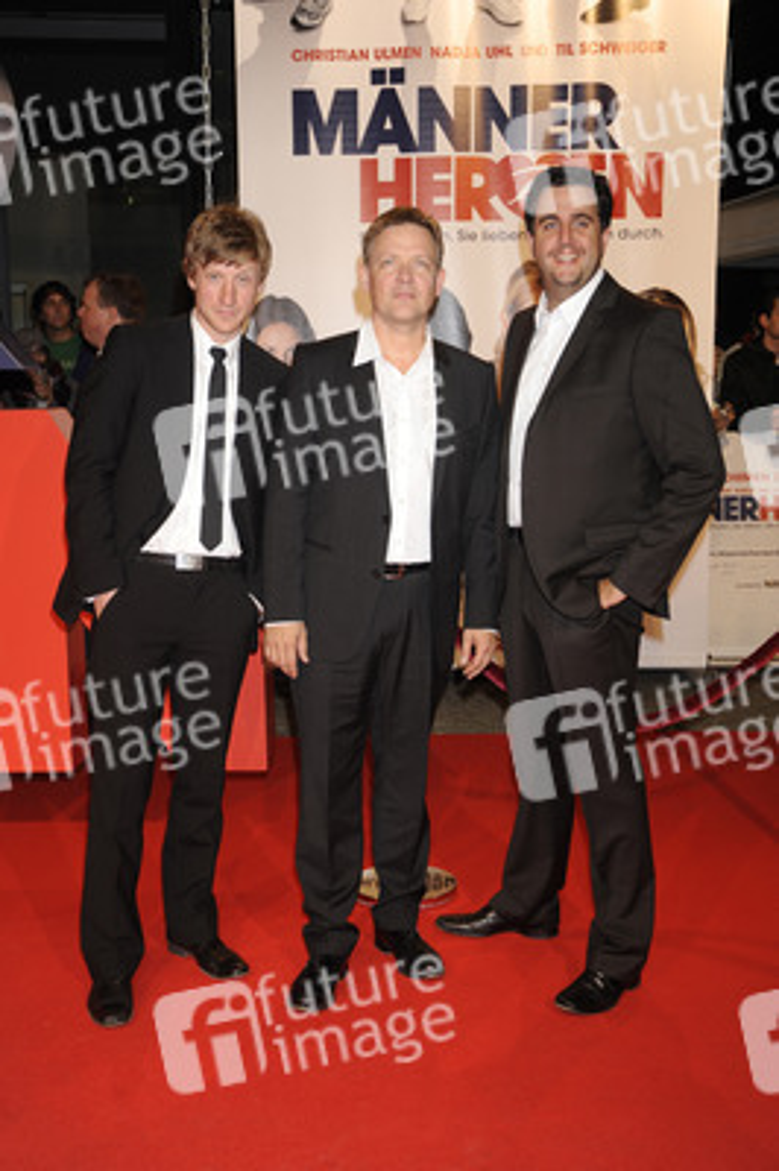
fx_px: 1463
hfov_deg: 29.8
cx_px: 390
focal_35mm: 45
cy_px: 586
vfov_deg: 43.6
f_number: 5.6
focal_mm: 45
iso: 800
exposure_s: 1/160
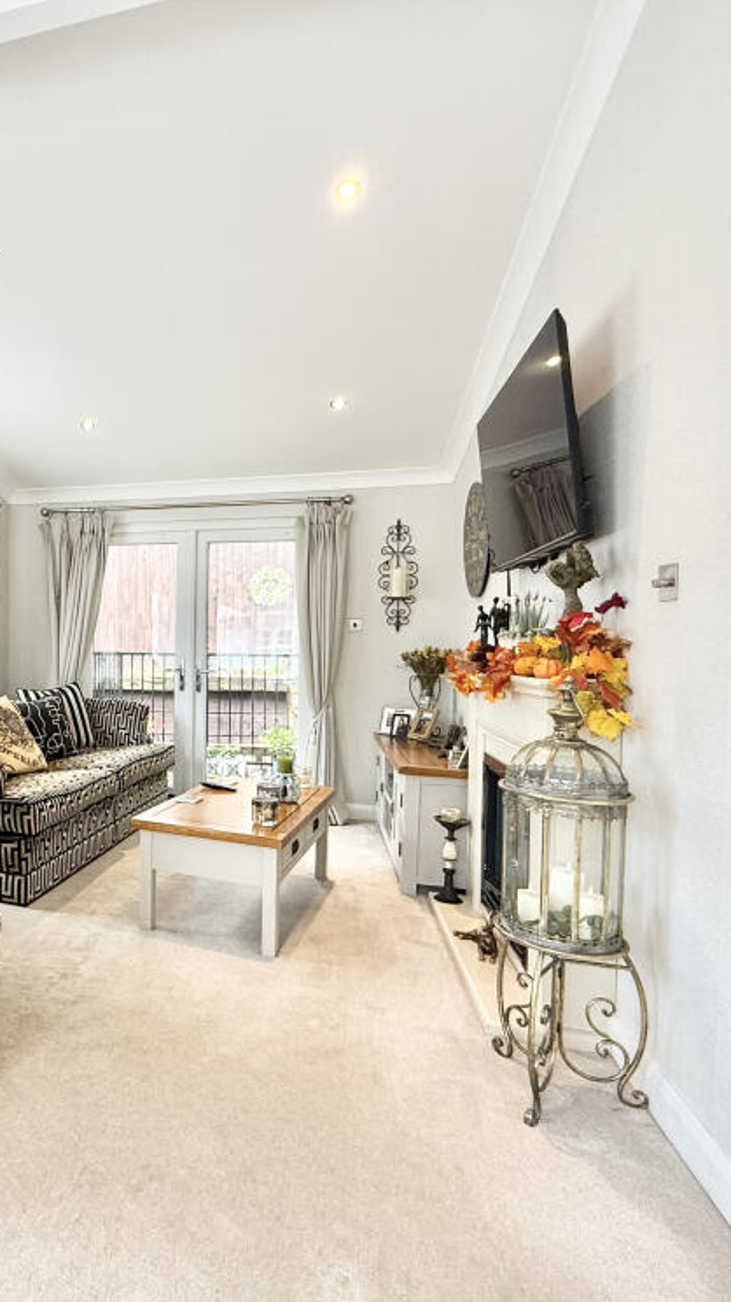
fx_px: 724
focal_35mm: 21
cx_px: 101
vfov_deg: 83.8
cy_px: 665
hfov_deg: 49.0
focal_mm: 2.22
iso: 200
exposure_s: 1/100
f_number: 2.2
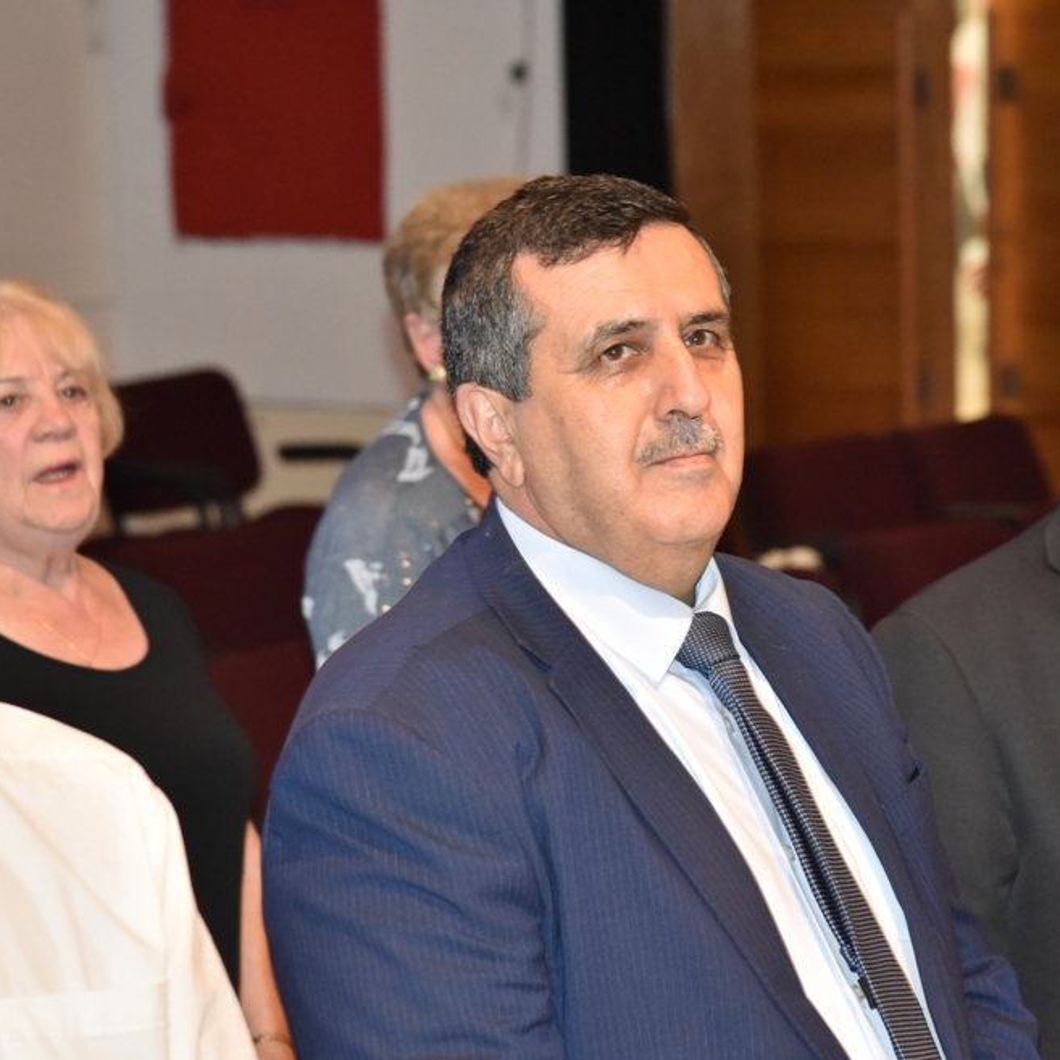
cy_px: 538
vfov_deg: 11.0
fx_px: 5508
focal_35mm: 159
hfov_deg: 11.0
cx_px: 691
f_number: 7.1
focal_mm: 120
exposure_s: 1/60
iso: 3200
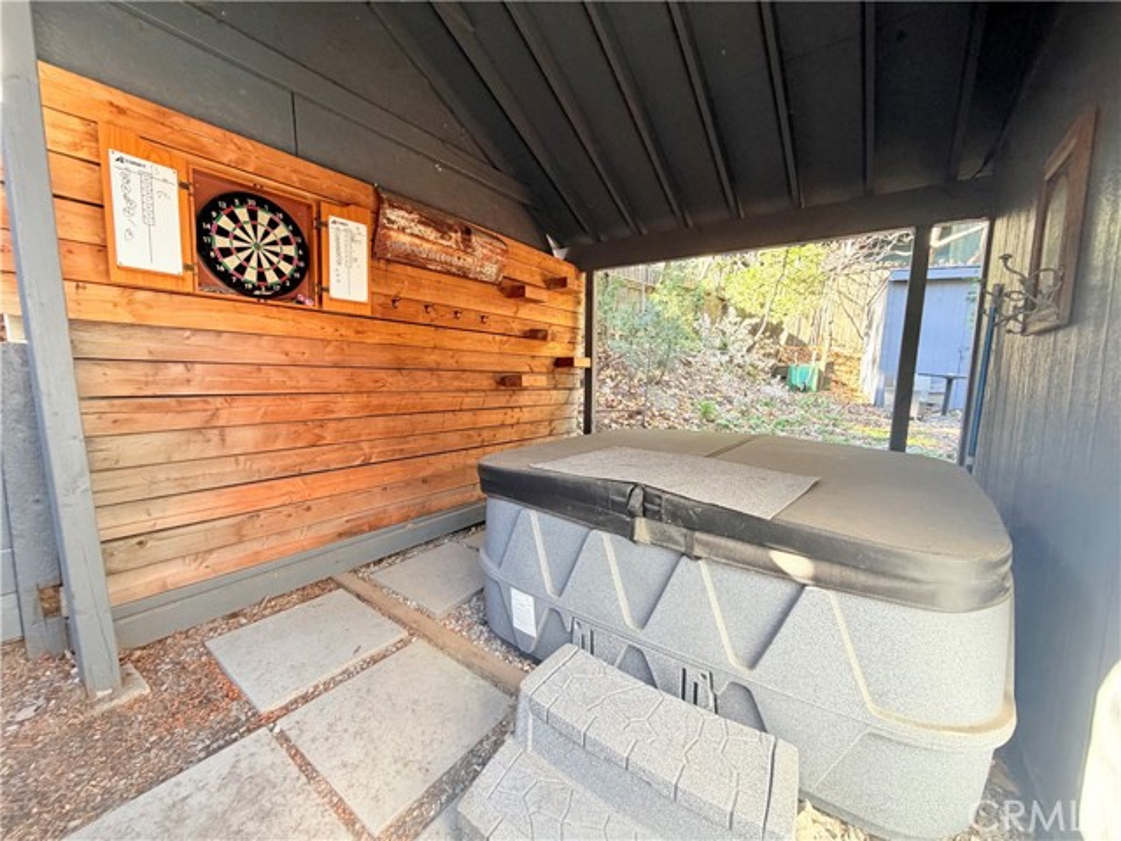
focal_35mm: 14
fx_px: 453
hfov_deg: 102.1
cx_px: 560
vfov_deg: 85.7
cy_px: 420
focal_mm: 2.22
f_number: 2.2
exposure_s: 1/121
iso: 250
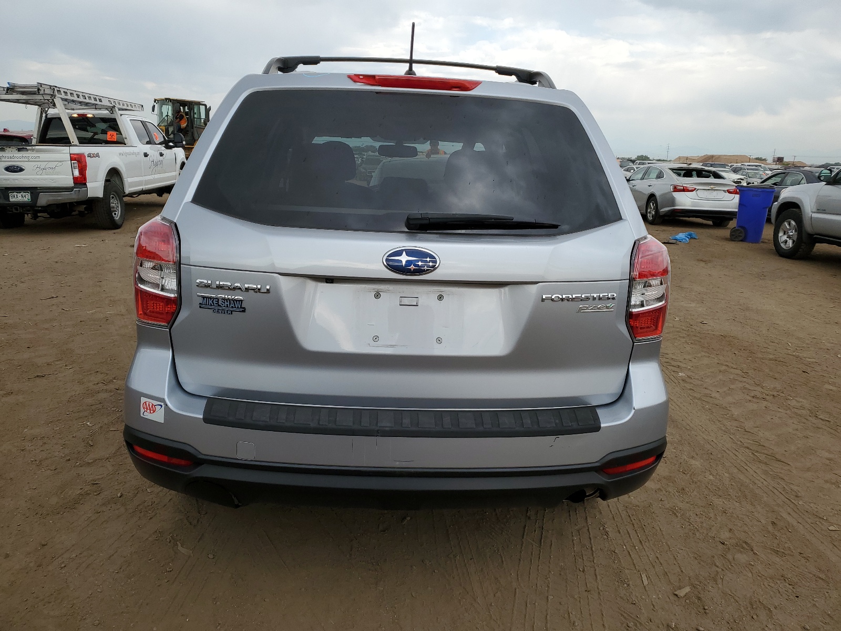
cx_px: 420
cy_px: 316
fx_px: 632
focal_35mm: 26
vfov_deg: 53.1
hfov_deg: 67.3
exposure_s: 1/1250
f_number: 1.5
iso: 50
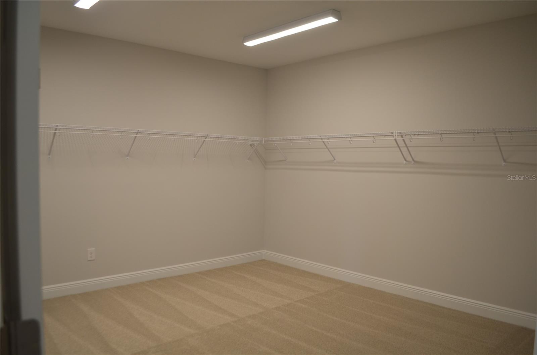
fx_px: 402
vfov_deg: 47.7
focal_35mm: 27
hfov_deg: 67.5
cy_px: 178
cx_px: 268
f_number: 4
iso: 400
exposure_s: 1/60
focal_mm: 18
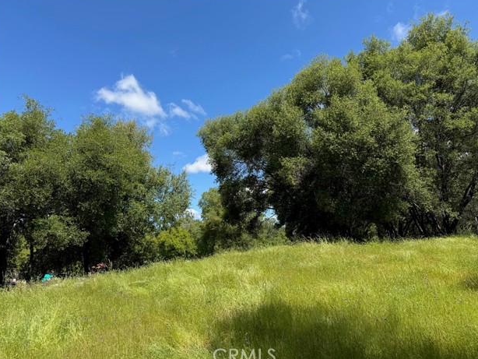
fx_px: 345
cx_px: 241
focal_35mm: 25
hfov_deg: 69.4
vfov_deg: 54.9
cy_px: 180
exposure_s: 1/2604
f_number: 1.78
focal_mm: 6.76
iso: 80
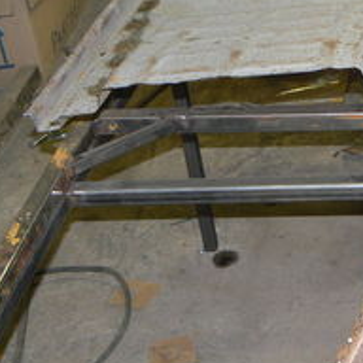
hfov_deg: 15.6
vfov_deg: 16.4
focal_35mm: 106
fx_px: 1258
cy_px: 253
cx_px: 473
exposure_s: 1/30
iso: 100
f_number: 2.8
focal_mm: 6
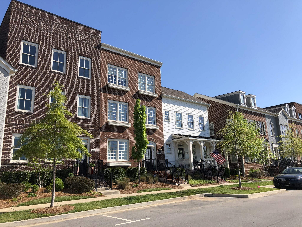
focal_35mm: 28
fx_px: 244
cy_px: 114
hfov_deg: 63.4
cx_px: 151
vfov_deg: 49.7
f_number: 1.8
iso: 20
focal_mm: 4
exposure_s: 1/1919
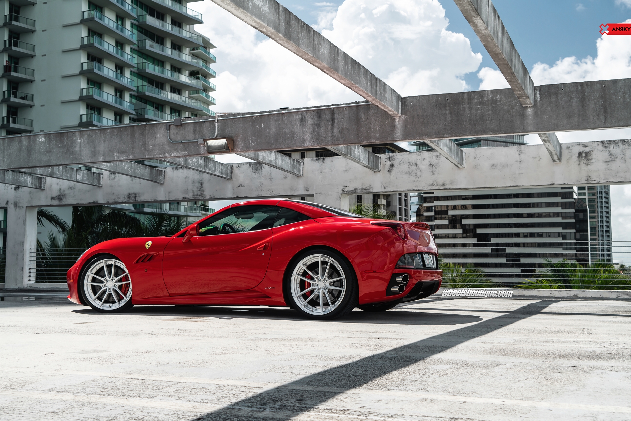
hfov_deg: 48.5
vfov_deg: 33.4
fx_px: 701
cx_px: 317
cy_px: 214
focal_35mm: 40
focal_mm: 39
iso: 250
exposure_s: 1/400
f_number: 6.3
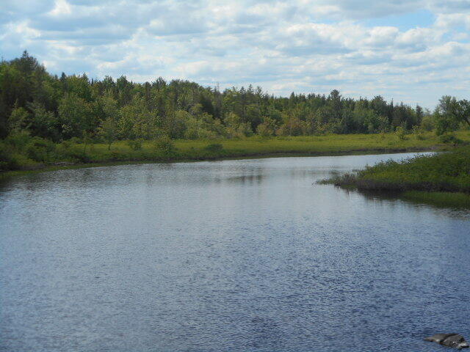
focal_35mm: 77
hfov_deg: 25.3
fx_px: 1045
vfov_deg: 19.1
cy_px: 176
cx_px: 235
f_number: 5.5
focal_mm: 13.8
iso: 80
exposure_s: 1/400
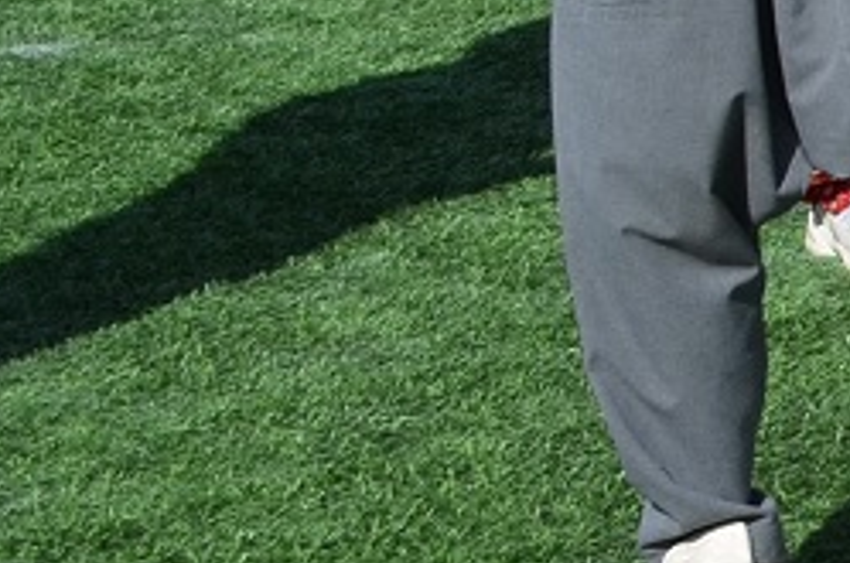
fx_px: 5538
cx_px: 2379
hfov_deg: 7.8
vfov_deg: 5.6
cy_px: -824
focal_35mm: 235
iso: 100
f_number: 9
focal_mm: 26
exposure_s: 1/320
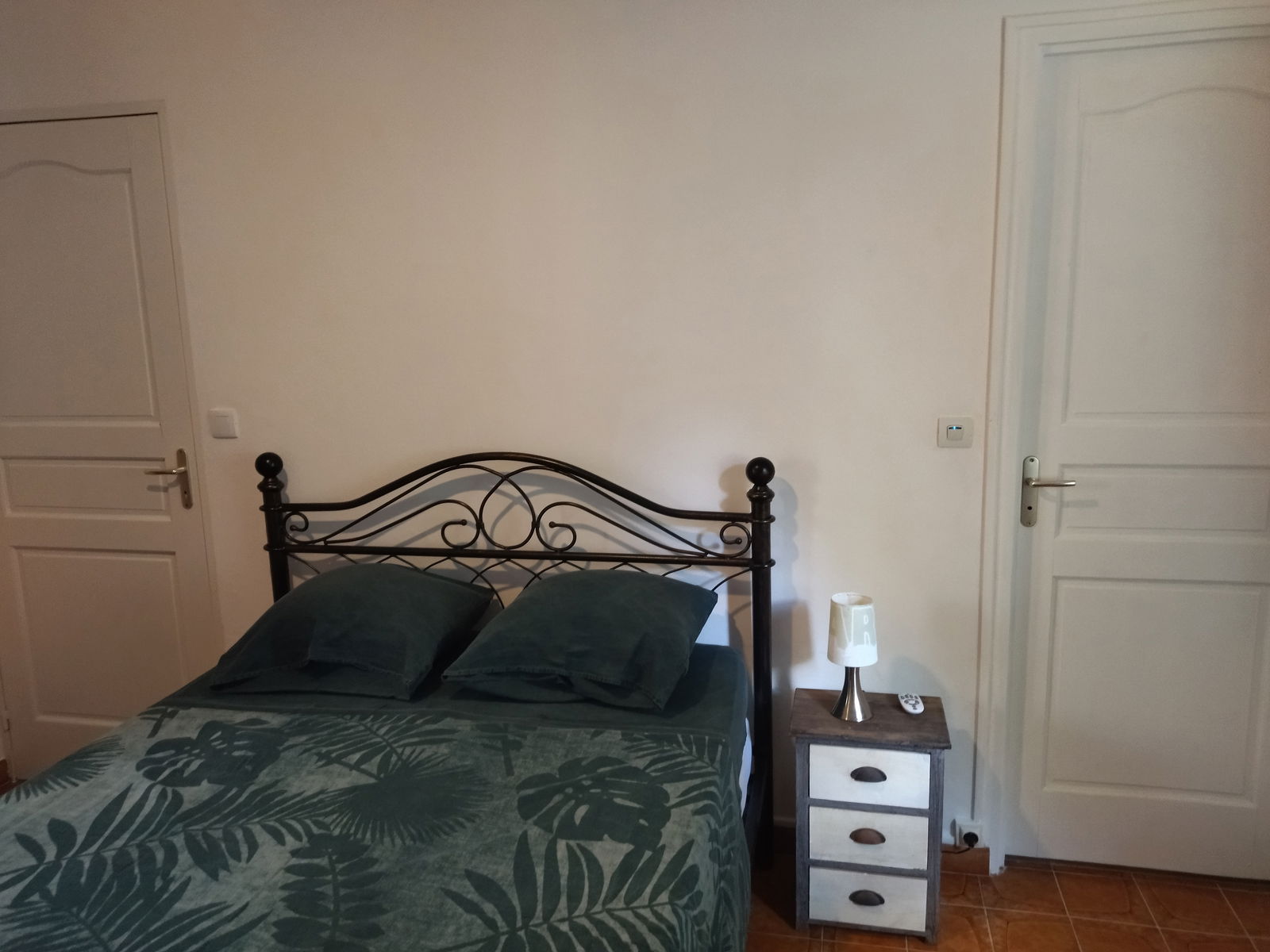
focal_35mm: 27
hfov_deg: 65.3
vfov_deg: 51.4
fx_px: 991
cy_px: 476
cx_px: 635
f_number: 1.79
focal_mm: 4.74
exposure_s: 1/25
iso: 619
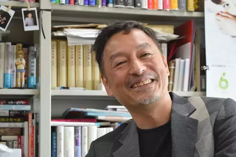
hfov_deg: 24.6
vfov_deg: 16.5
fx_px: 540
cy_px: 78
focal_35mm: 82
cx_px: 118
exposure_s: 1/160
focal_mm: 55
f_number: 5.6
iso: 3200
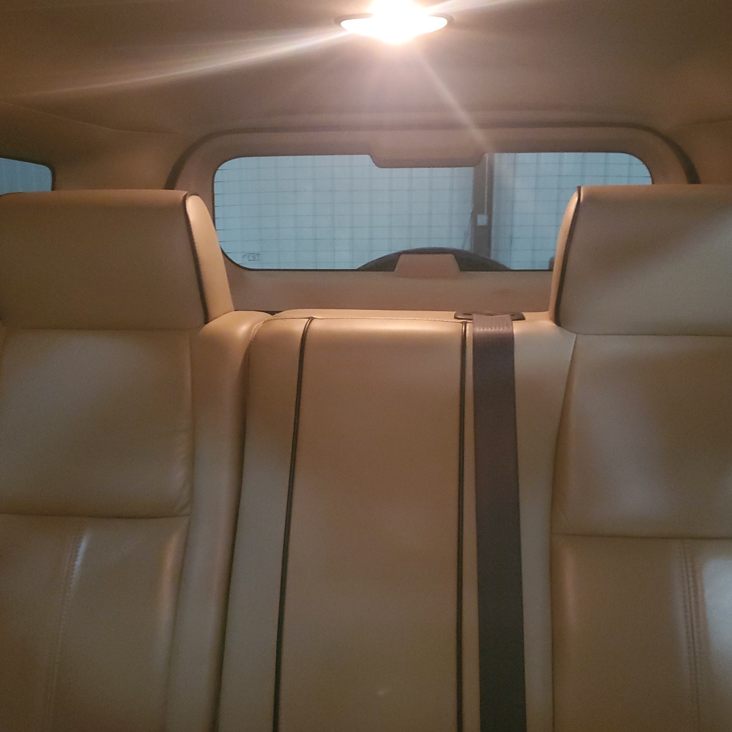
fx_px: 742
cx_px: 403
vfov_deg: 52.5
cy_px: 370
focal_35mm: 31
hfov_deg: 52.4
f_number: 1.5
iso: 380
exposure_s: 1/15
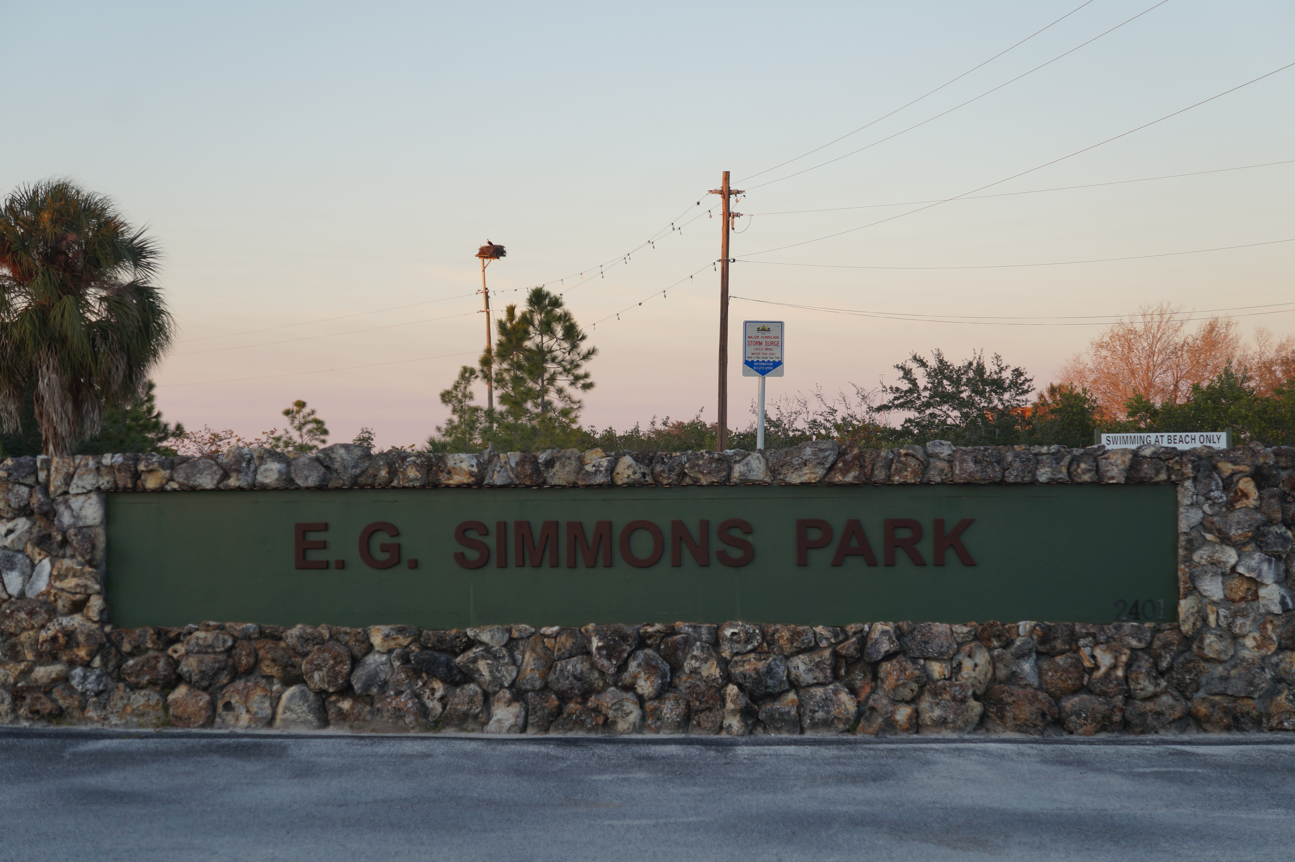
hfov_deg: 29.3
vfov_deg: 19.7
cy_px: 431
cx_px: 648
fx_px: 2481
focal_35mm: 69
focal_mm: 46
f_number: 5
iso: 100
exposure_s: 1/80
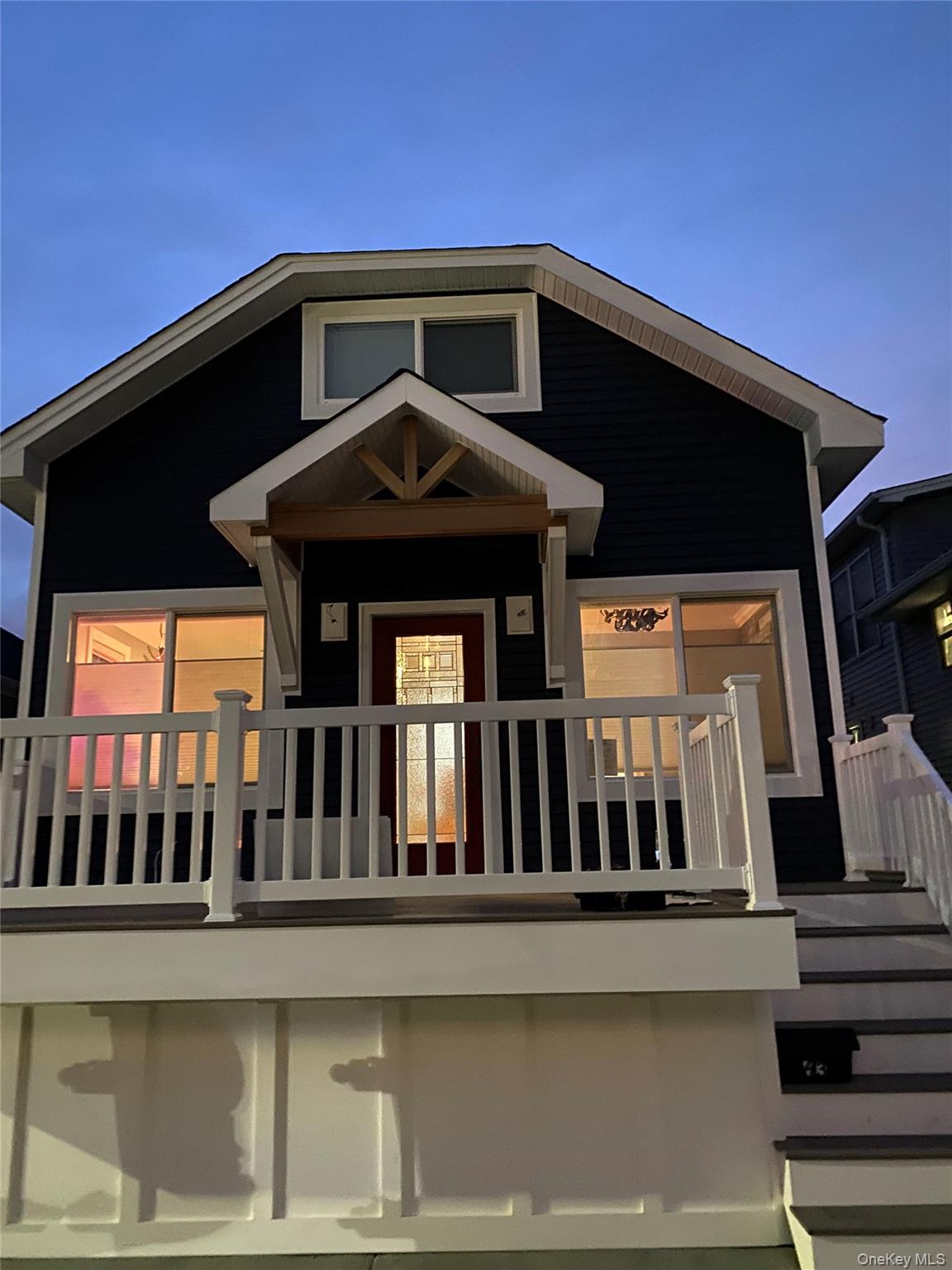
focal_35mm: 26
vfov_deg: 67.3
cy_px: 635
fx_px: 953
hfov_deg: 53.1
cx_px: 476
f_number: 1.8
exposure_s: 1/8
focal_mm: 4.25
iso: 500
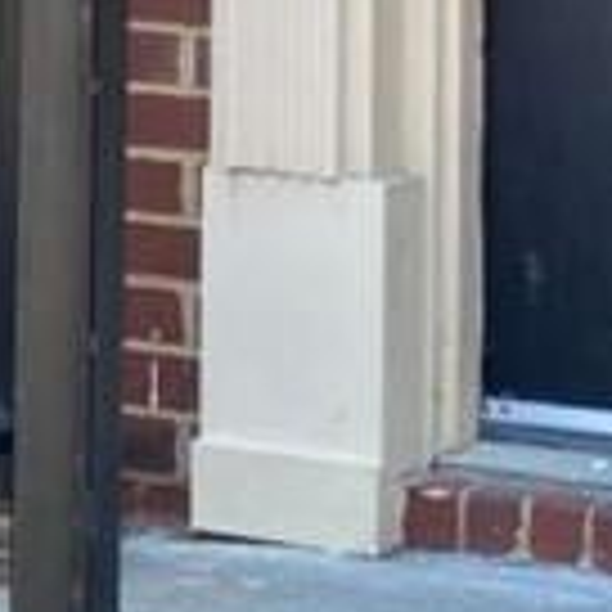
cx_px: -508
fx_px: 3460
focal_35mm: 173
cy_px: -266
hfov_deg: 9.6
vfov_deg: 9.8
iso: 32
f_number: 1.8
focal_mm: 4.25
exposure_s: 1/122
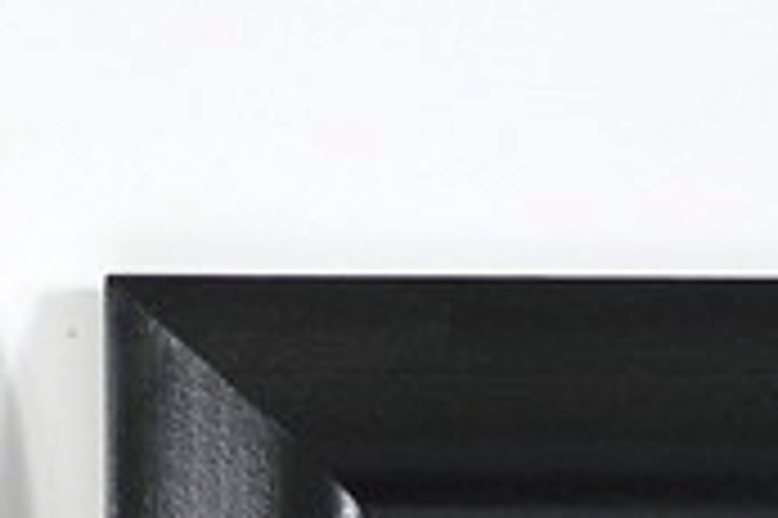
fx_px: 3735
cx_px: 40
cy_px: 1403
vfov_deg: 7.2
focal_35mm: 173
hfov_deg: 11.8
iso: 400
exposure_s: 1/80
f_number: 4.5
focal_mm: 20
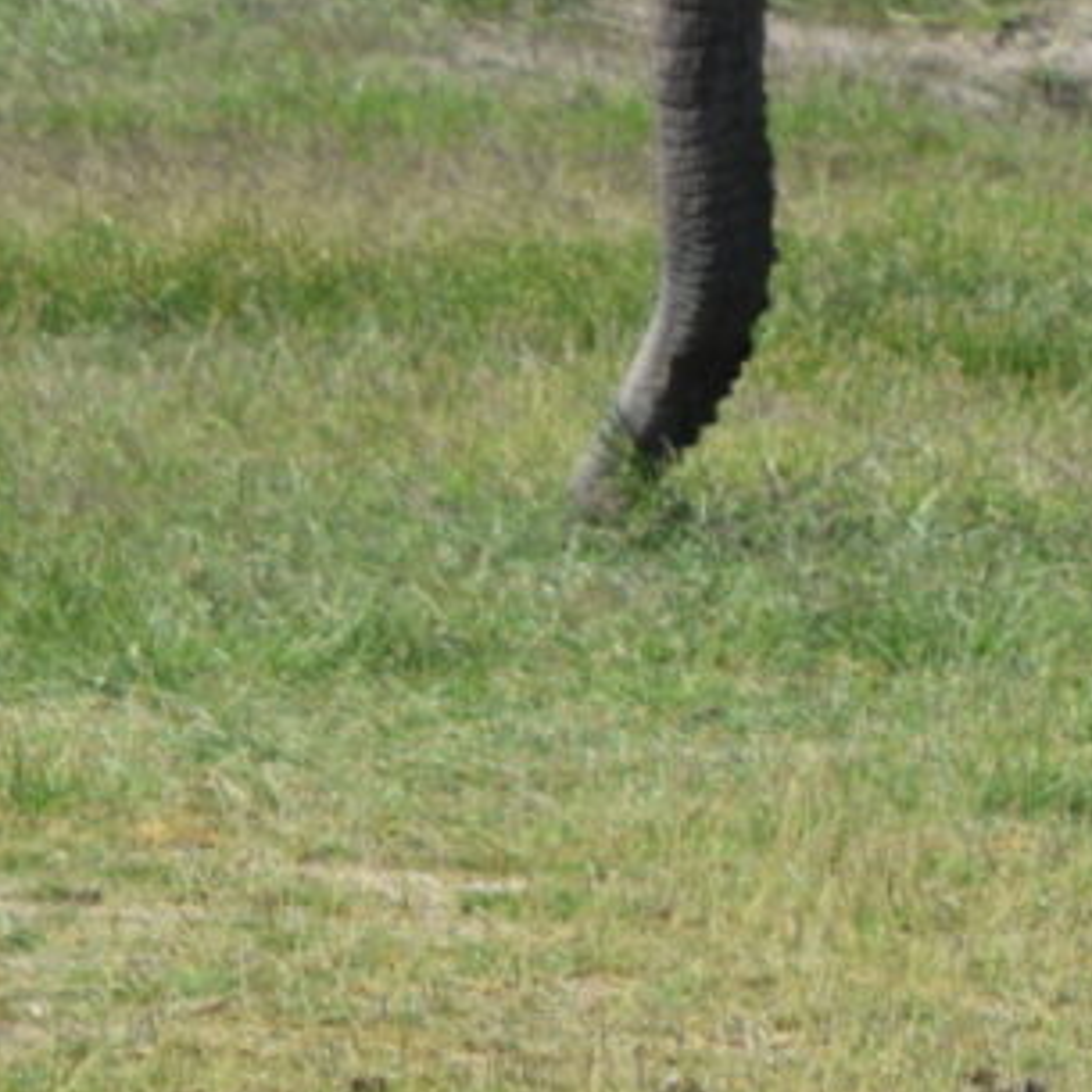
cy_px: -507
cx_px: 2510
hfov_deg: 2.6
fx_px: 23877
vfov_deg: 2.6
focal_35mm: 669
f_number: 9.5
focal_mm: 100
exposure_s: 1/350
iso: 200
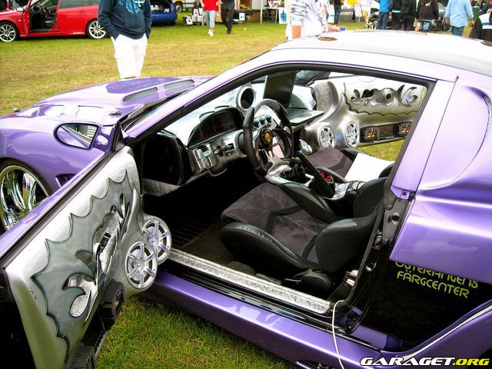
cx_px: 246
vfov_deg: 40.7
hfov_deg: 52.6
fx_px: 497
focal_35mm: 35
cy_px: 184
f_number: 2.8
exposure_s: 1/209
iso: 64
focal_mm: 5.7
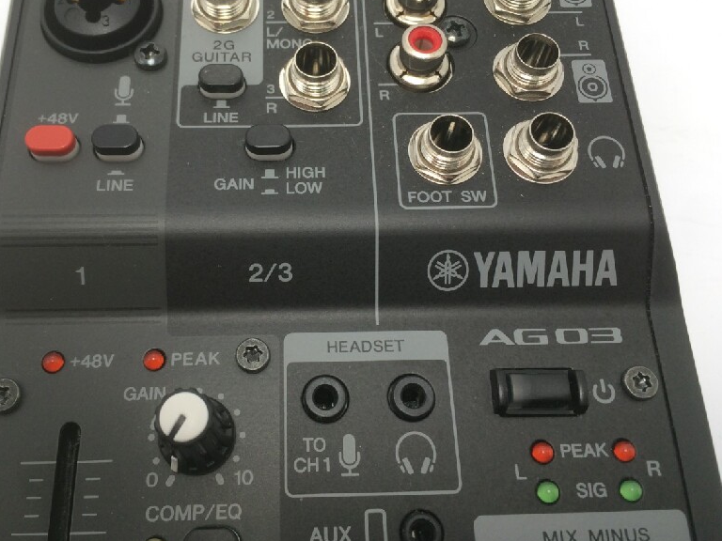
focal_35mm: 34
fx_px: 709
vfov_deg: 41.7
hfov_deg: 53.8
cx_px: 314
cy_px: 237
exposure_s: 1/60
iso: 50
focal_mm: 4.15
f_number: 2.2
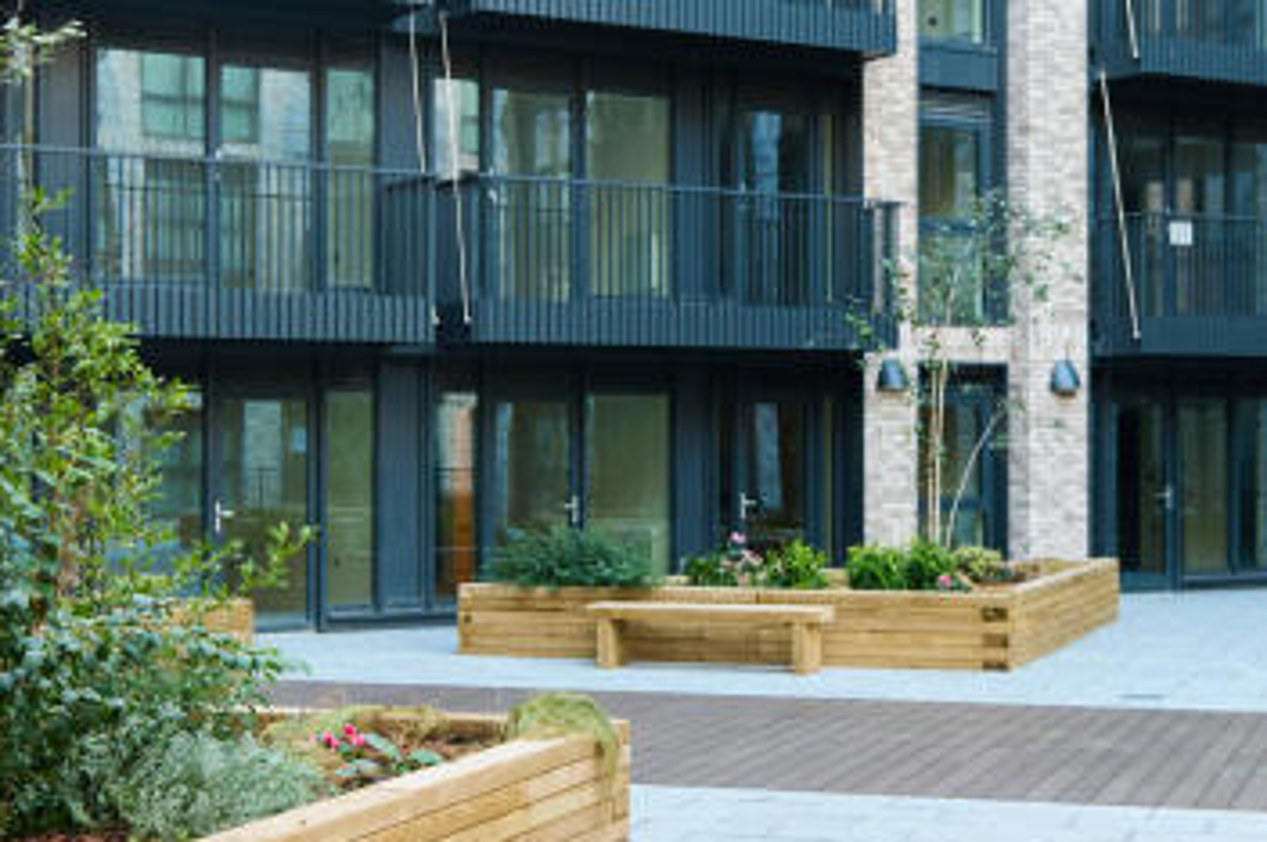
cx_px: 795
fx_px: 2356
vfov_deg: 20.3
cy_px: 423
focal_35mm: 67
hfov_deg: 30.0
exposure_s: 1/60
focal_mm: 23
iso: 320
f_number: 4.5
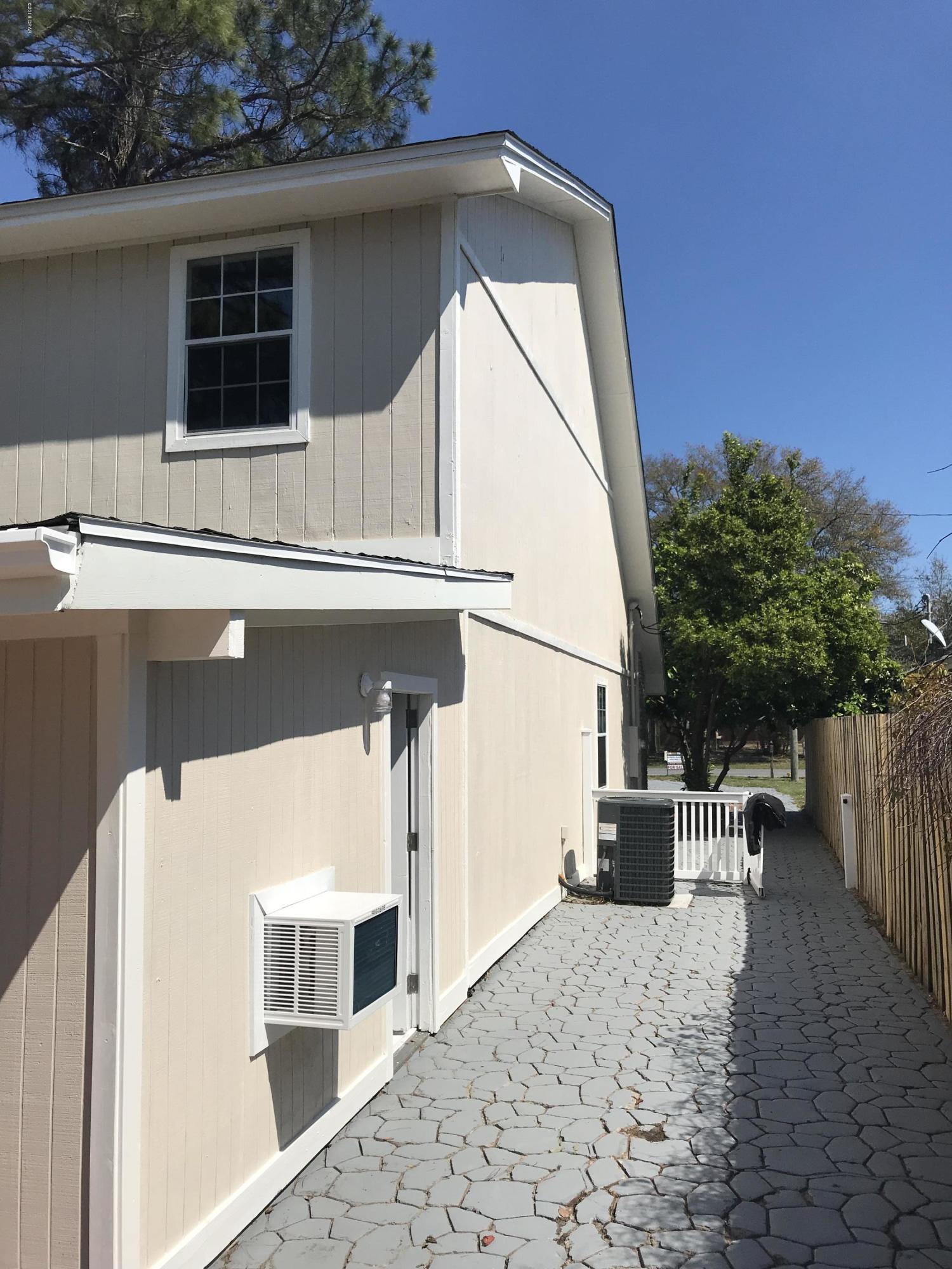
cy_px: 634
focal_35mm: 28
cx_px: 476
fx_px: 1027
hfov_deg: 49.7
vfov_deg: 63.4
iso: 20
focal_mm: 3.99
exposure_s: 1/5051
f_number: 1.8
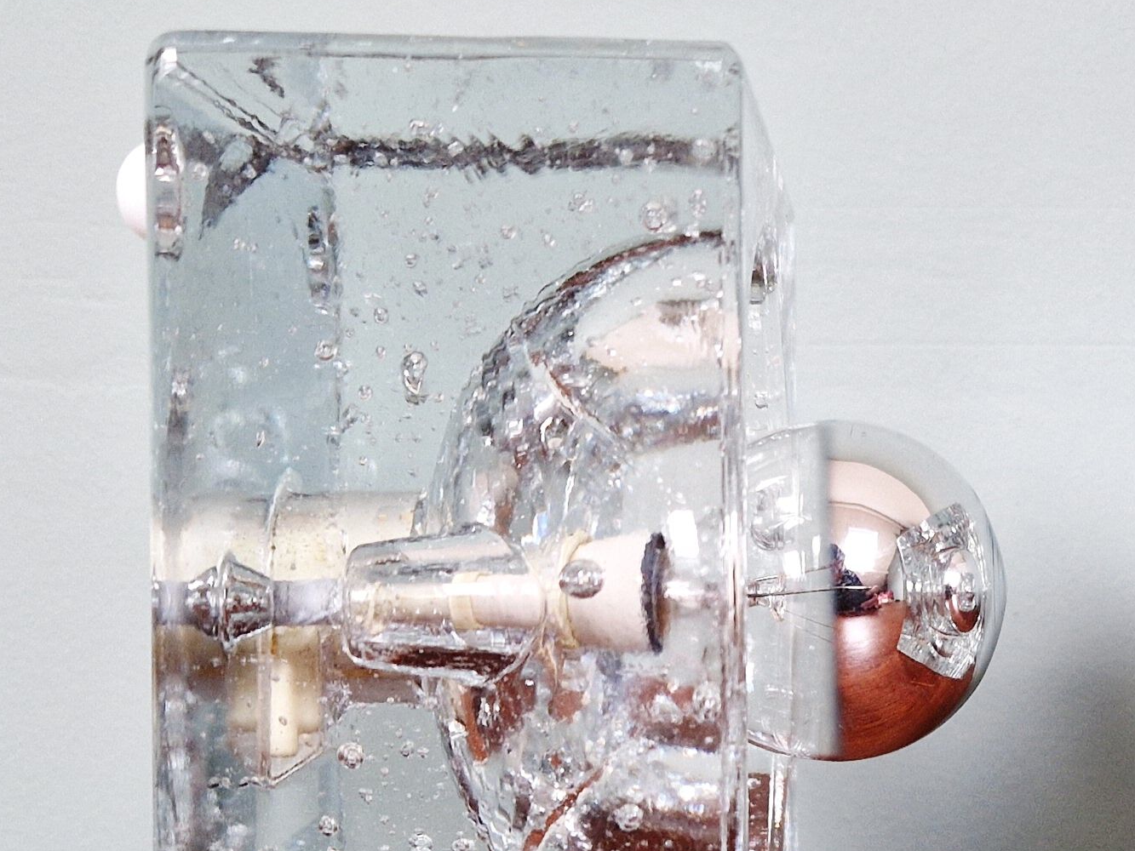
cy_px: 625
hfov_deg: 27.0
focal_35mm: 69
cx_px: 1069
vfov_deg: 21.2
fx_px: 2263
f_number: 1.8
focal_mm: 5.4
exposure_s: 1/50
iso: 200
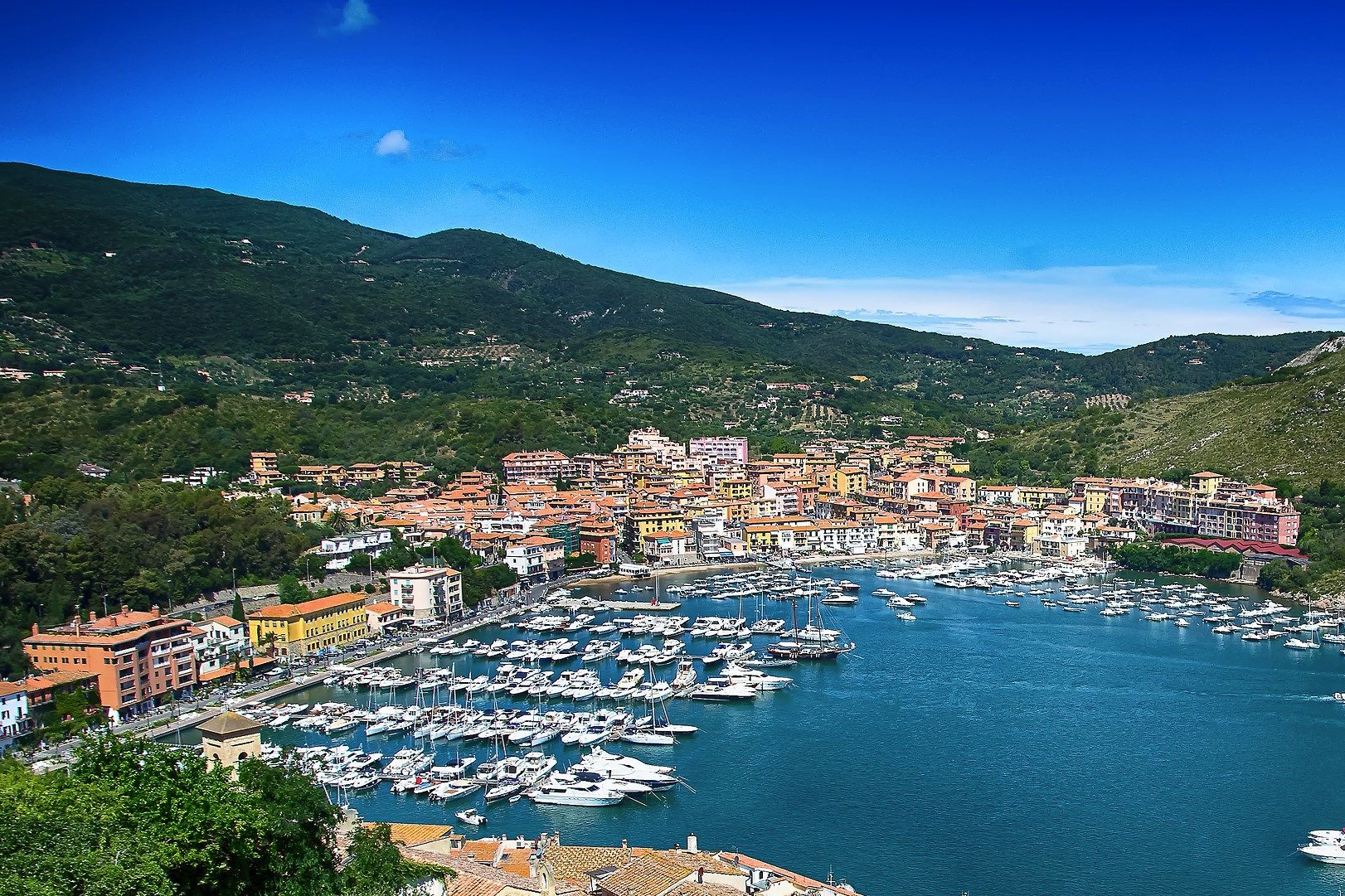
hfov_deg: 49.2
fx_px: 1410
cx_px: 992
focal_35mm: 38
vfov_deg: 34.8
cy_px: 631
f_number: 8
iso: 100
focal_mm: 17
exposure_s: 1/250
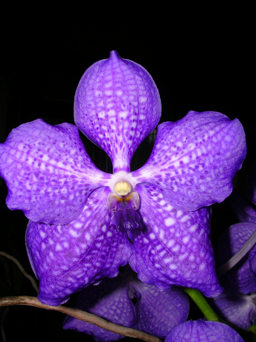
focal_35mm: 38
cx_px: 128
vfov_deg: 49.0
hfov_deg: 37.7
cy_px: 171
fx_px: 375
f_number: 5.6
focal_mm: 5.8
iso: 50
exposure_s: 1/60.1
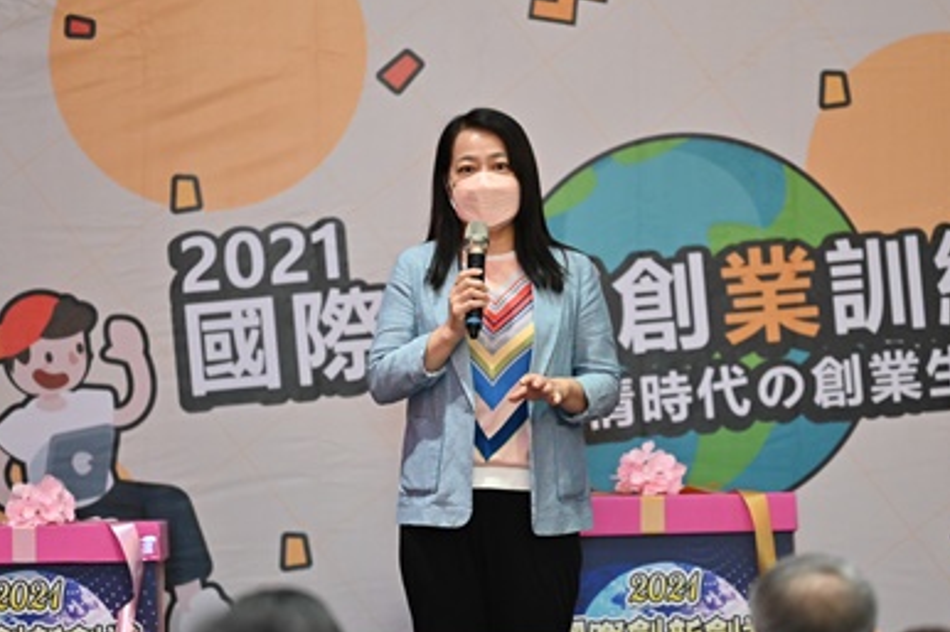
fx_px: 6831
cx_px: 539
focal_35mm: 259
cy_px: 360
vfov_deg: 5.3
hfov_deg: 8.0
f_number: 2.8
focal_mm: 200
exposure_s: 1/160
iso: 3200
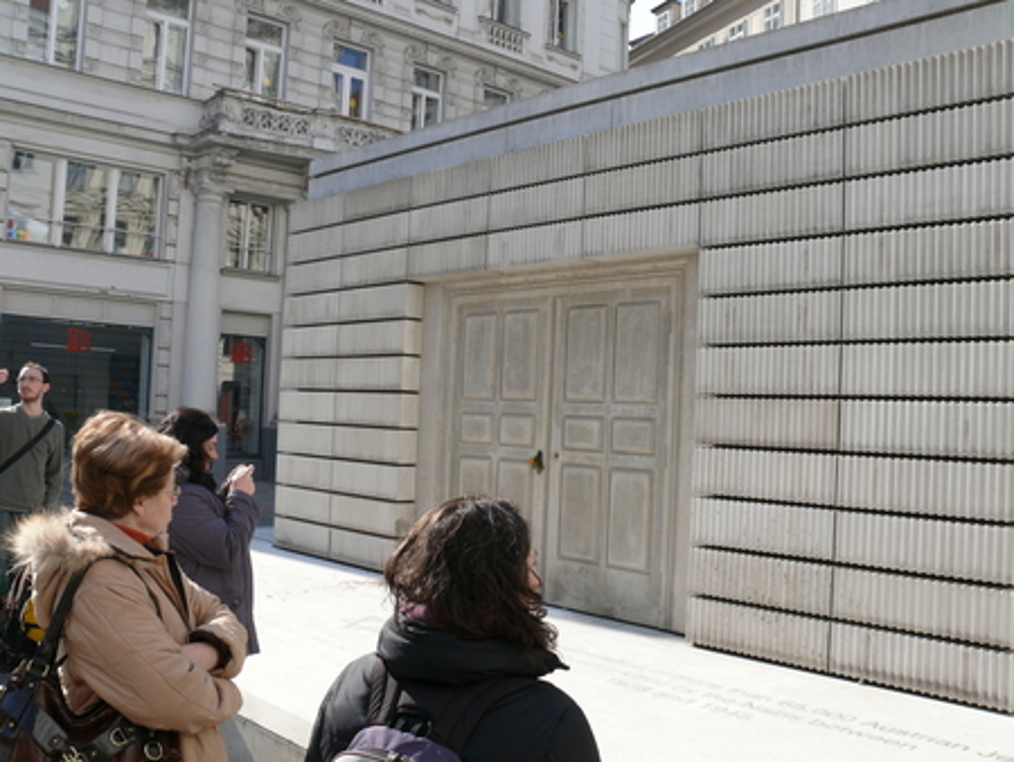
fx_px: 1026
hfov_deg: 52.6
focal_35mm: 35
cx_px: 507
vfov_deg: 40.7
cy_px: 381
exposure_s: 1/250
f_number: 5.6
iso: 100
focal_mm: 7.4
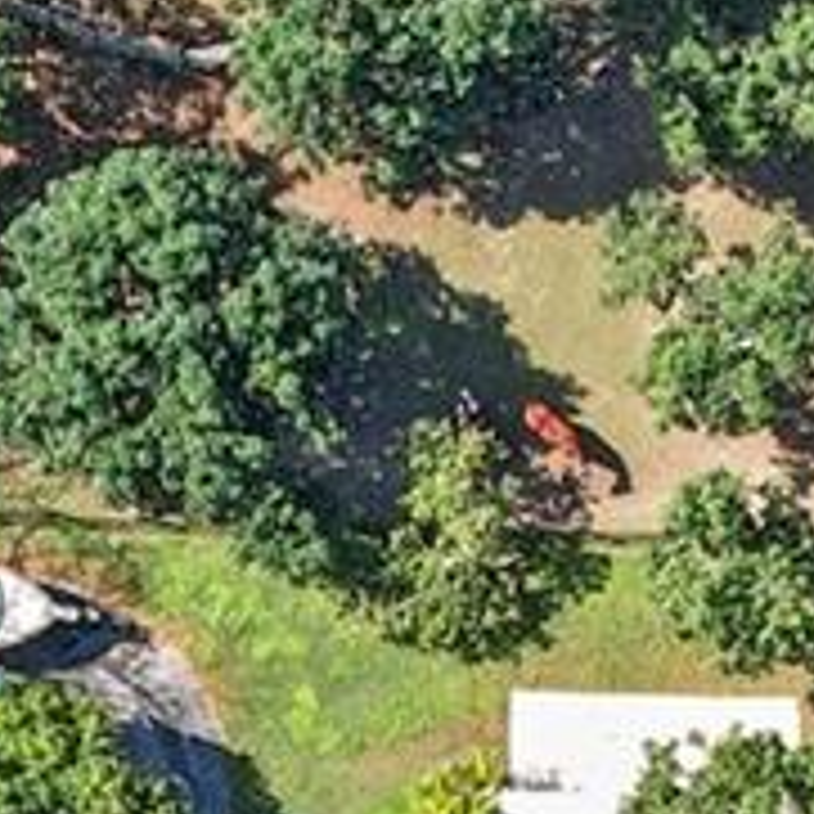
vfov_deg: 10.5
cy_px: 922
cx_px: 148
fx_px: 4390
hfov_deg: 10.6
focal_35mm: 165
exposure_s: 1/1000
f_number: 2.8
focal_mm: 8.38
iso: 100
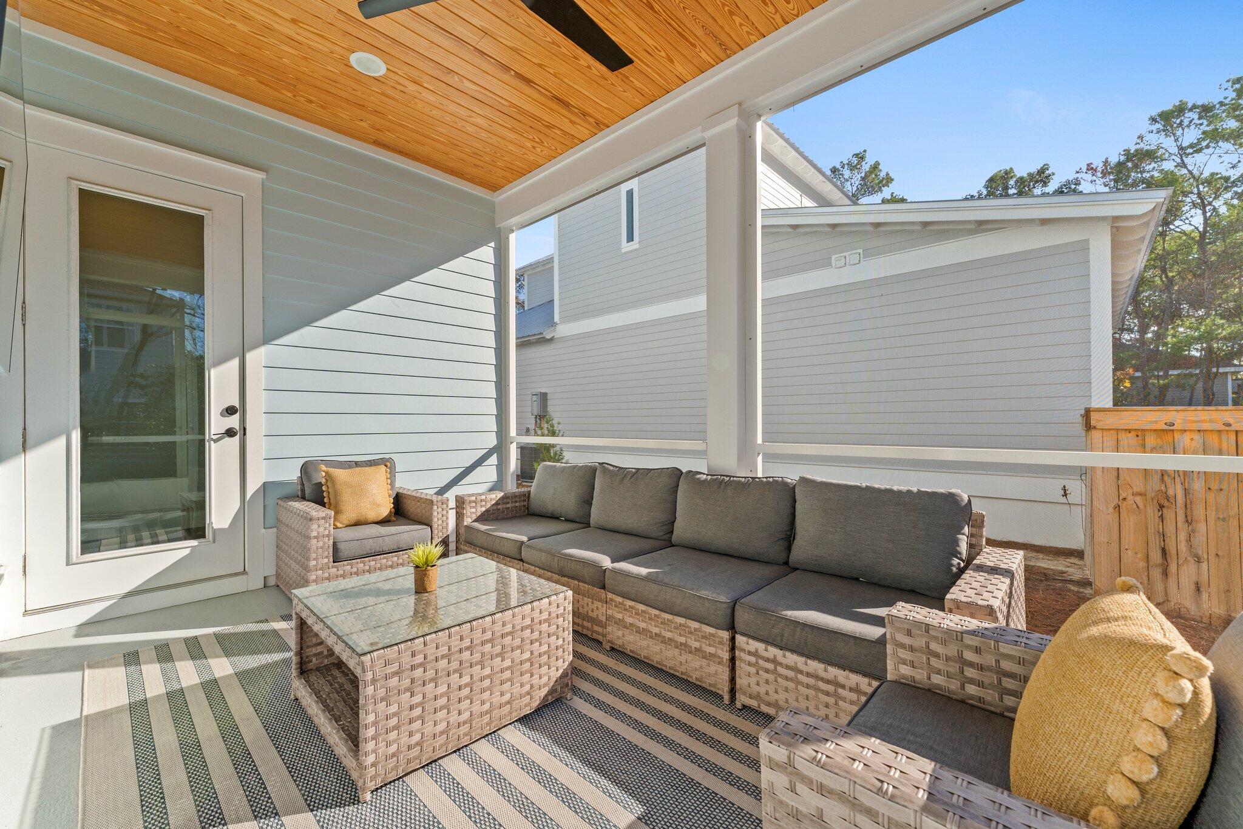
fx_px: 483
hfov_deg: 104.3
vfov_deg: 81.2
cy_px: 414
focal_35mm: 14
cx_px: 622
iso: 400
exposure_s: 1/160
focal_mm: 14
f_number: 8
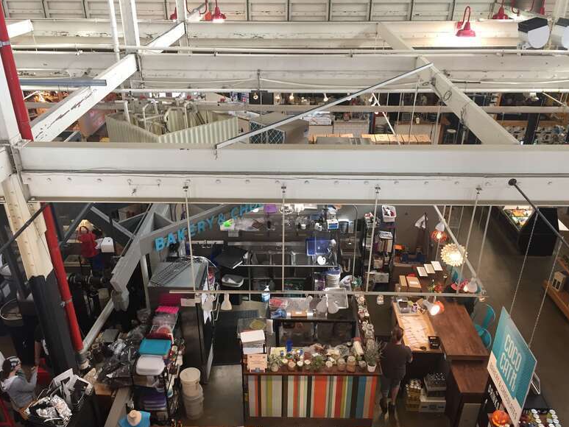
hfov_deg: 60.0
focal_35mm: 30
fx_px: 493
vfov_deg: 46.8
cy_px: 216
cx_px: 281
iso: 50
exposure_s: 1/30
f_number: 2.2
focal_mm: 4.15
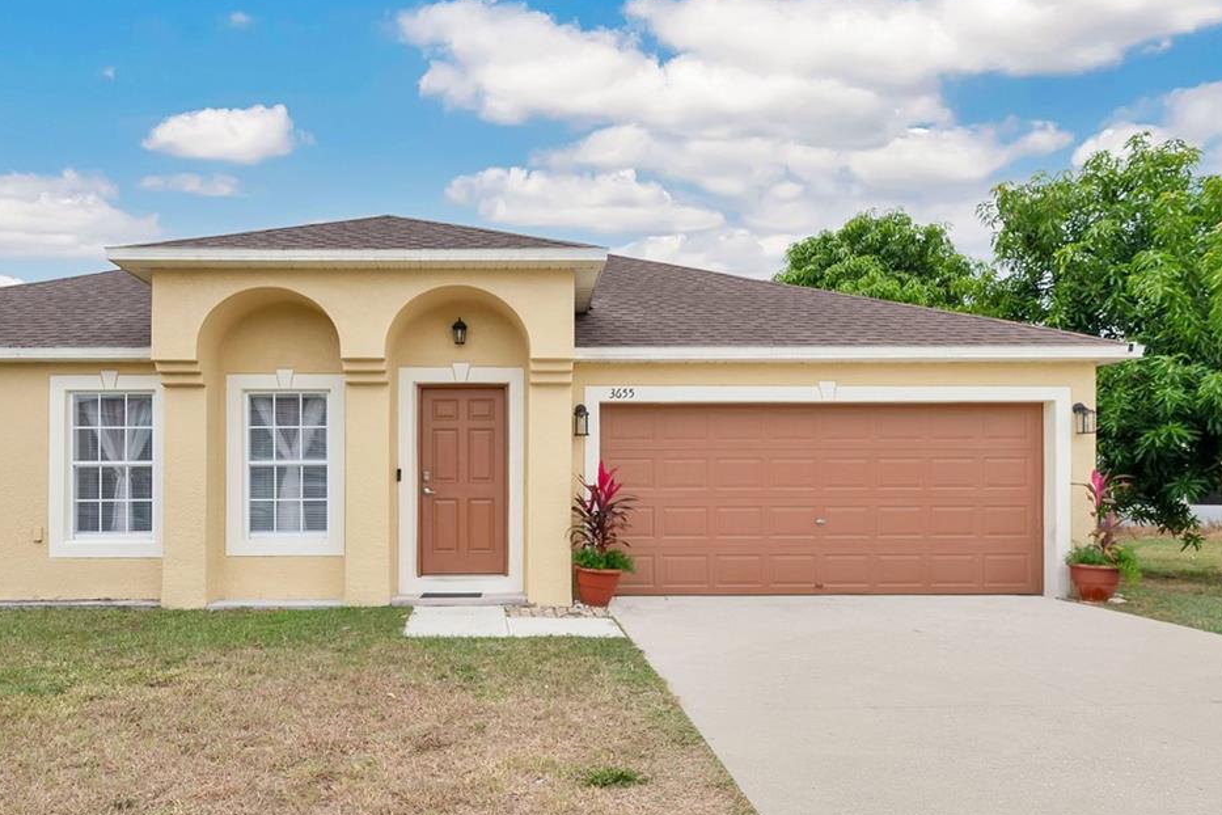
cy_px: 470
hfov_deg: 72.8
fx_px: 815
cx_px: 475
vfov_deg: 52.9
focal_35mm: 24
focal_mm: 14
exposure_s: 1/800
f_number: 7.1
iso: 320
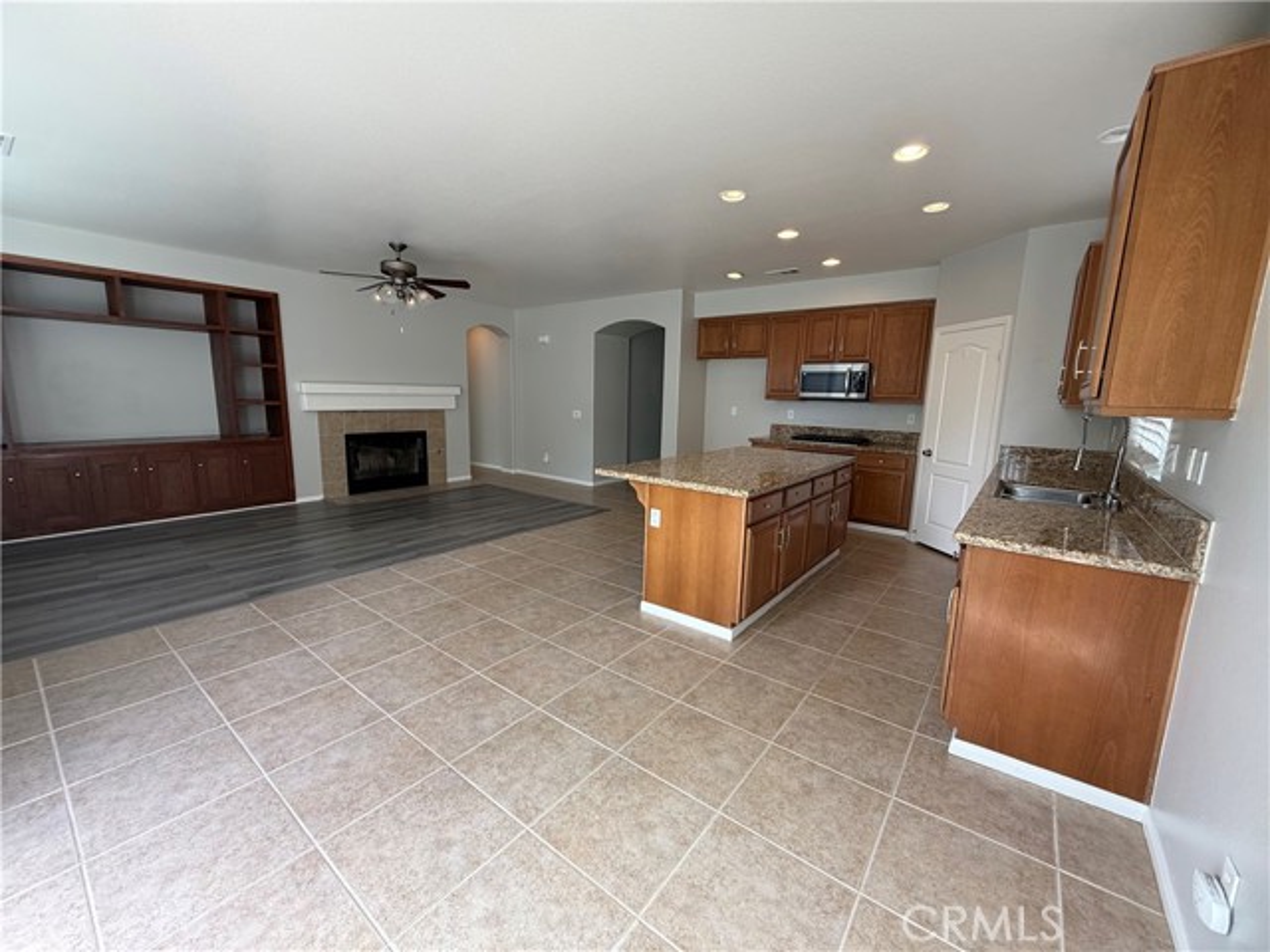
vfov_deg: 85.7
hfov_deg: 102.1
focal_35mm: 14
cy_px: 476
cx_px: 635
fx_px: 514
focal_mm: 2.22
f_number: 2.2
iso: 100
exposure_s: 1/99
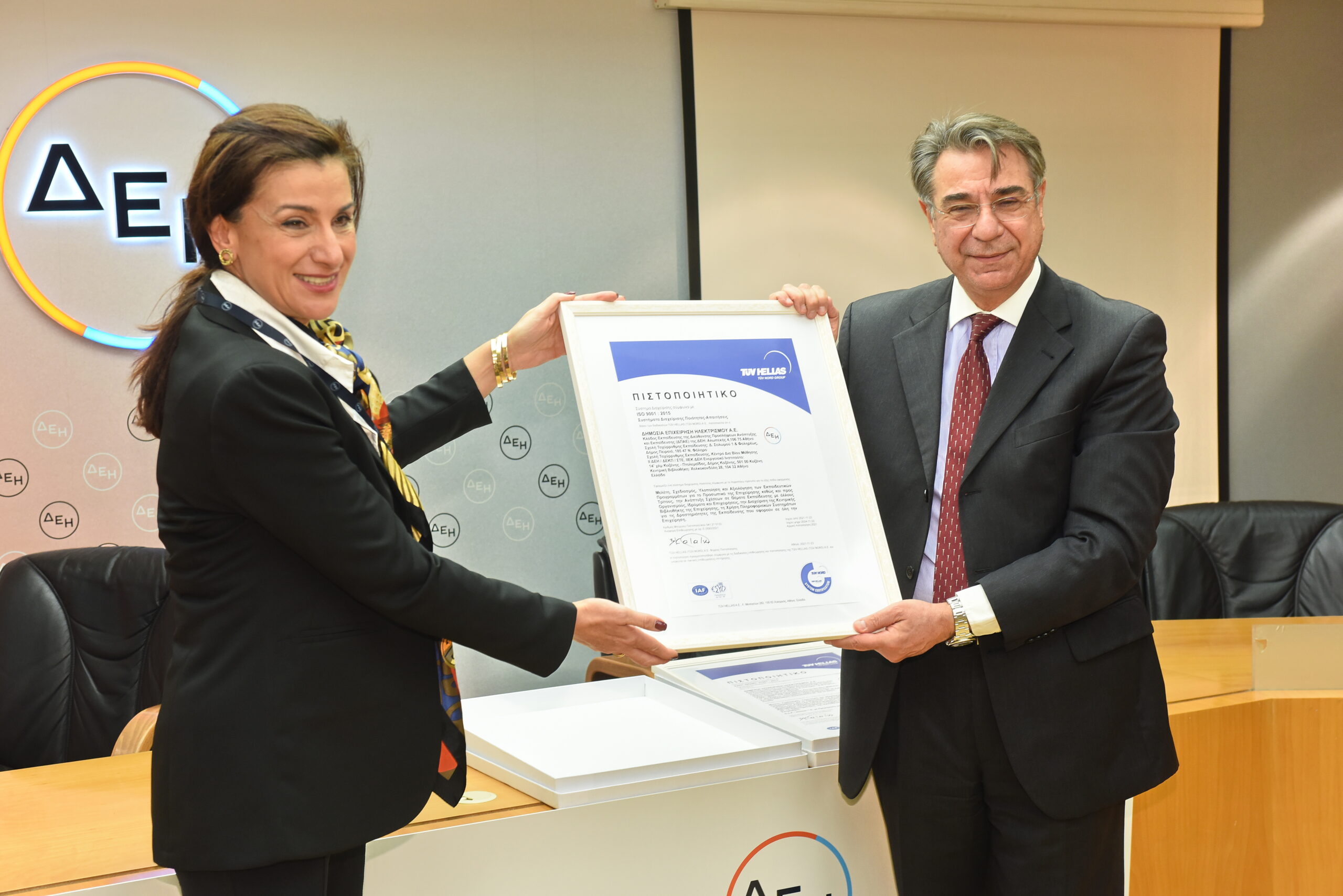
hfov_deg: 35.6
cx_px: 672
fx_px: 2089
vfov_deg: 24.2
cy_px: 448
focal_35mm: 56
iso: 1250
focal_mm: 56
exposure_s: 1/80
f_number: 6.3
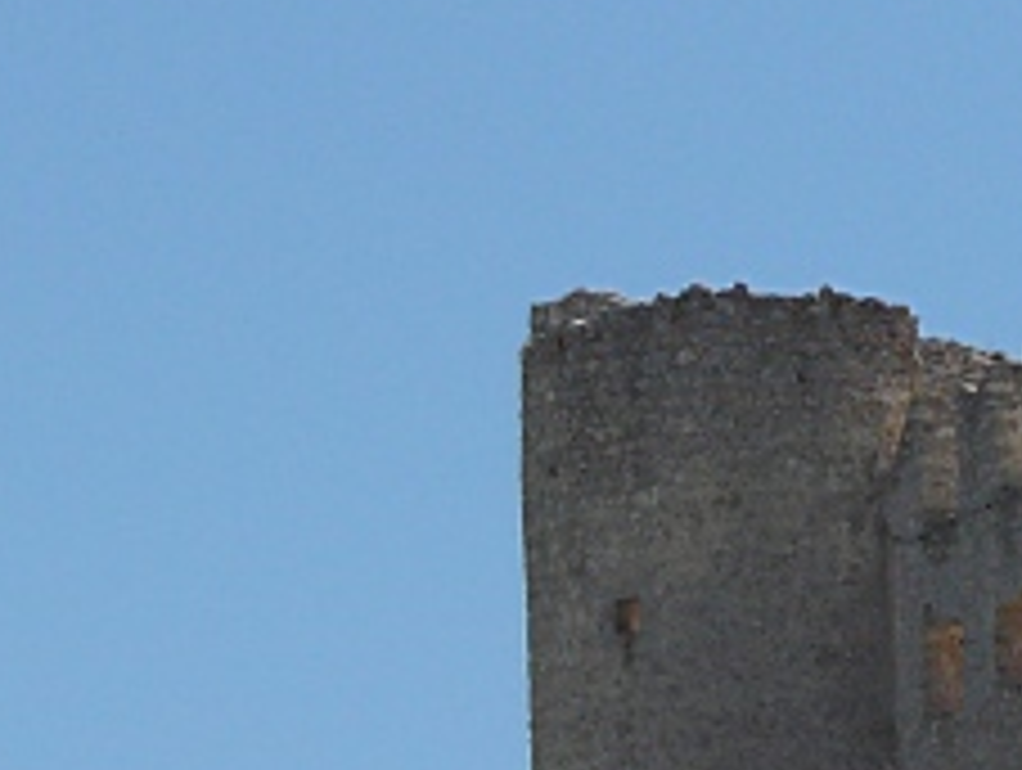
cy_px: 342
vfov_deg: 3.6
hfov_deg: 4.7
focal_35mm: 418
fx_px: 12361
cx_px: 1231
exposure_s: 1/250
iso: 100
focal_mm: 25.2
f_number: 5.6
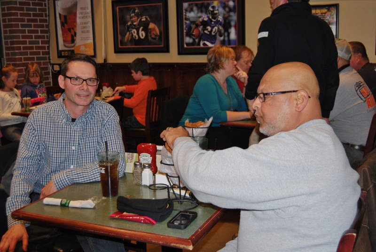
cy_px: 126
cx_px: 188
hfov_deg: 43.5
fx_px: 471
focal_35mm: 45
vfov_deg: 30.0
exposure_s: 1/60
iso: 200
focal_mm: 30
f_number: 4.2
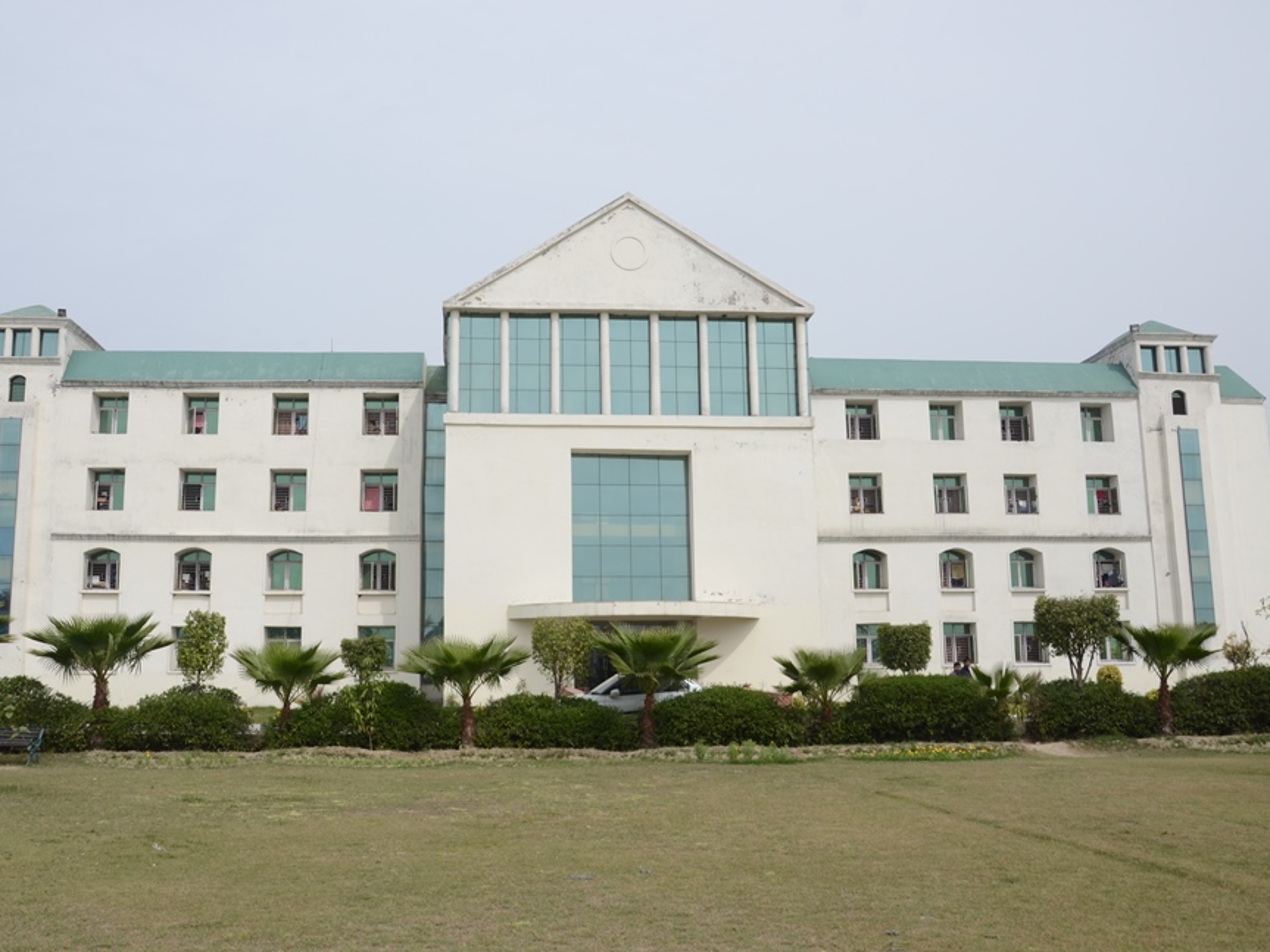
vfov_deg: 41.2
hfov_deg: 53.1
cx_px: 572
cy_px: 473
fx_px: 1267
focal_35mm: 35
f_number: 9
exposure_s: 1/320
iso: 100
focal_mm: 21
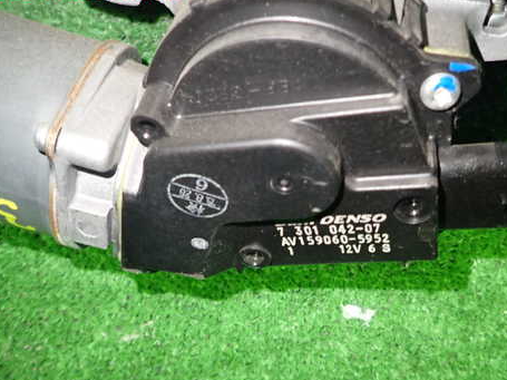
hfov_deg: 54.8
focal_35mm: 33
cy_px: 228
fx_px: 483
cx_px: 312
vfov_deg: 42.7
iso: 500
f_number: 2
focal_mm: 4.5
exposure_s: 1/30
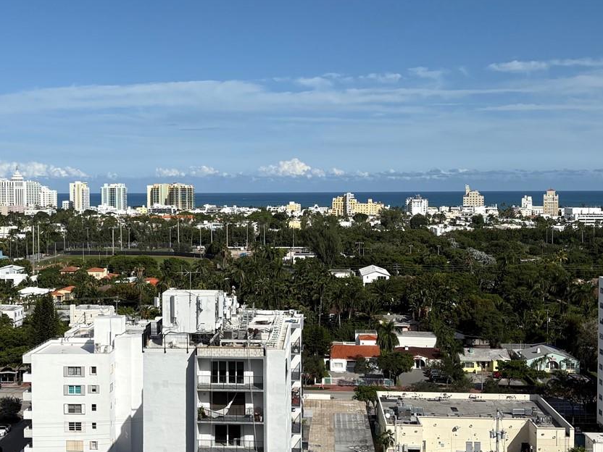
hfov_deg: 38.0
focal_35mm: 50
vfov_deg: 29.1
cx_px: 243
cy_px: 224
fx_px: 871
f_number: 1.6
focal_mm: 5.96
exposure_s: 1/7813
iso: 50
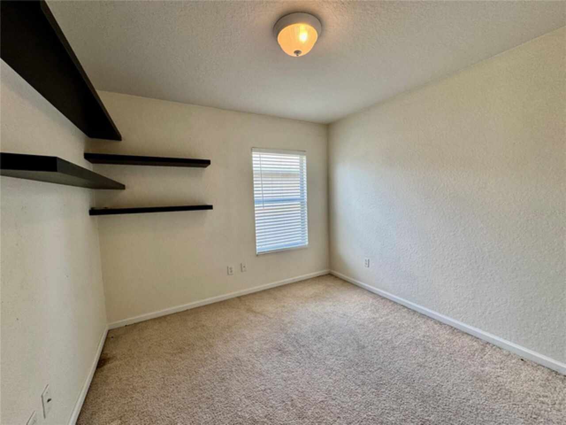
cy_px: 212
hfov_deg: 102.1
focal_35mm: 14
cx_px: 283
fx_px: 229
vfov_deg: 85.7
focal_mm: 2.22
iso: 64
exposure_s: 1/120
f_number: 2.2
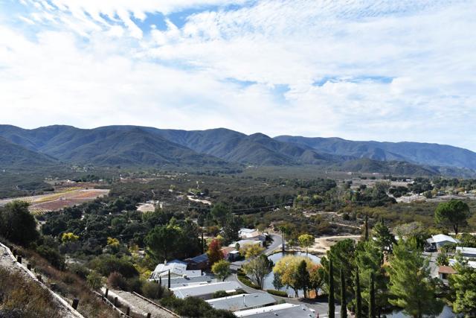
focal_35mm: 30
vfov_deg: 43.6
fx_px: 397
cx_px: 238
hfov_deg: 61.9
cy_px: 159
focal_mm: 20
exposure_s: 1/320
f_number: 9
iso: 100
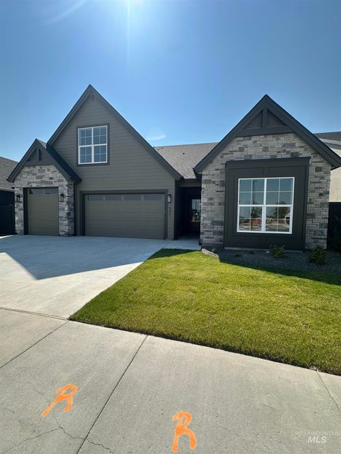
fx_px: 184
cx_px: 170
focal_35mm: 14
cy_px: 227
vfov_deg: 102.1
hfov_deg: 85.7
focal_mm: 2.22
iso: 50
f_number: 2.2
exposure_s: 1/1366
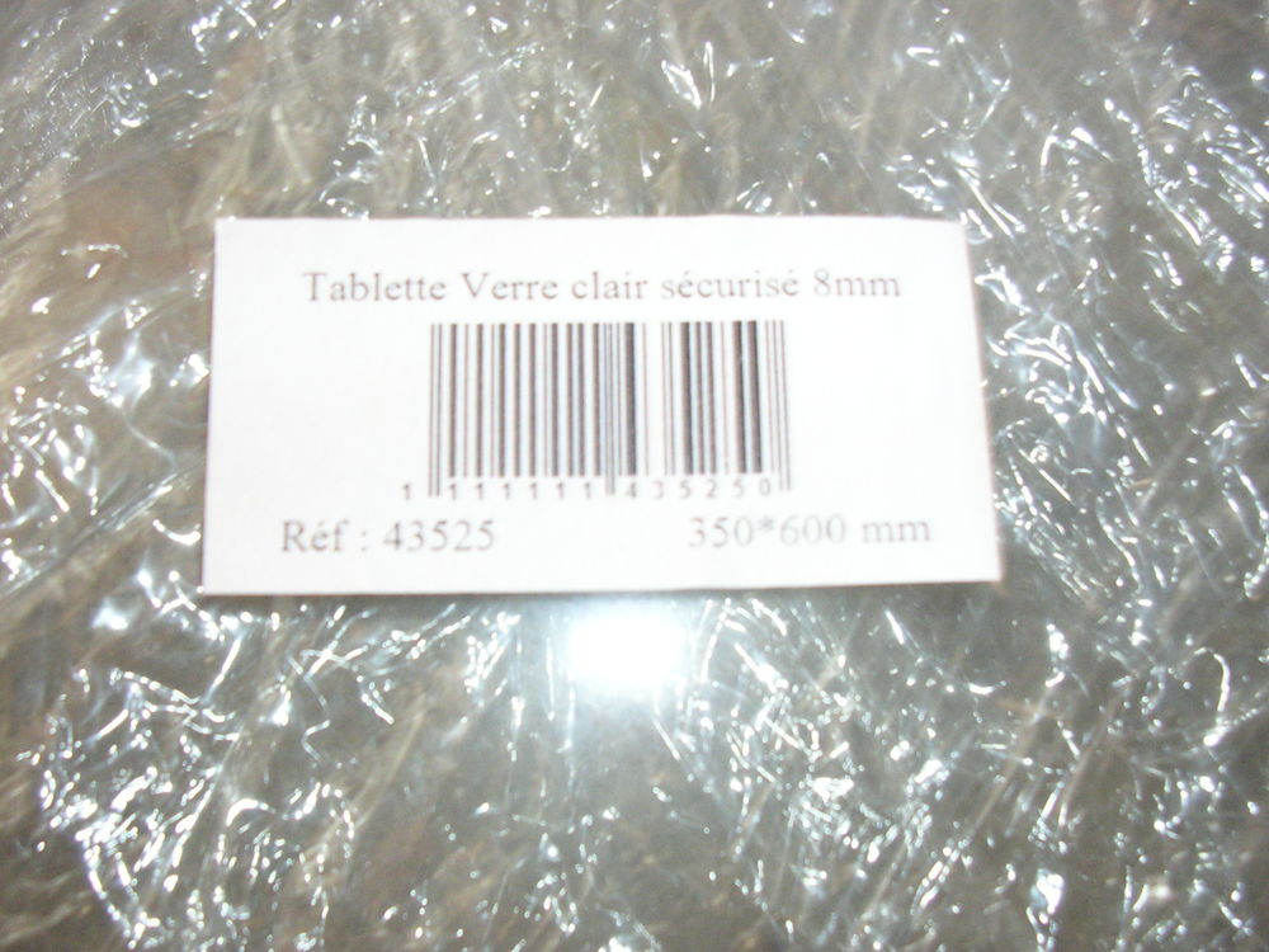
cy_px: 476
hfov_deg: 49.0
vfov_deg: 37.7
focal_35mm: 38
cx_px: 634
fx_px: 1393
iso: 200
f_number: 2.8
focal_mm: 5.8
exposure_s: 1/25.9
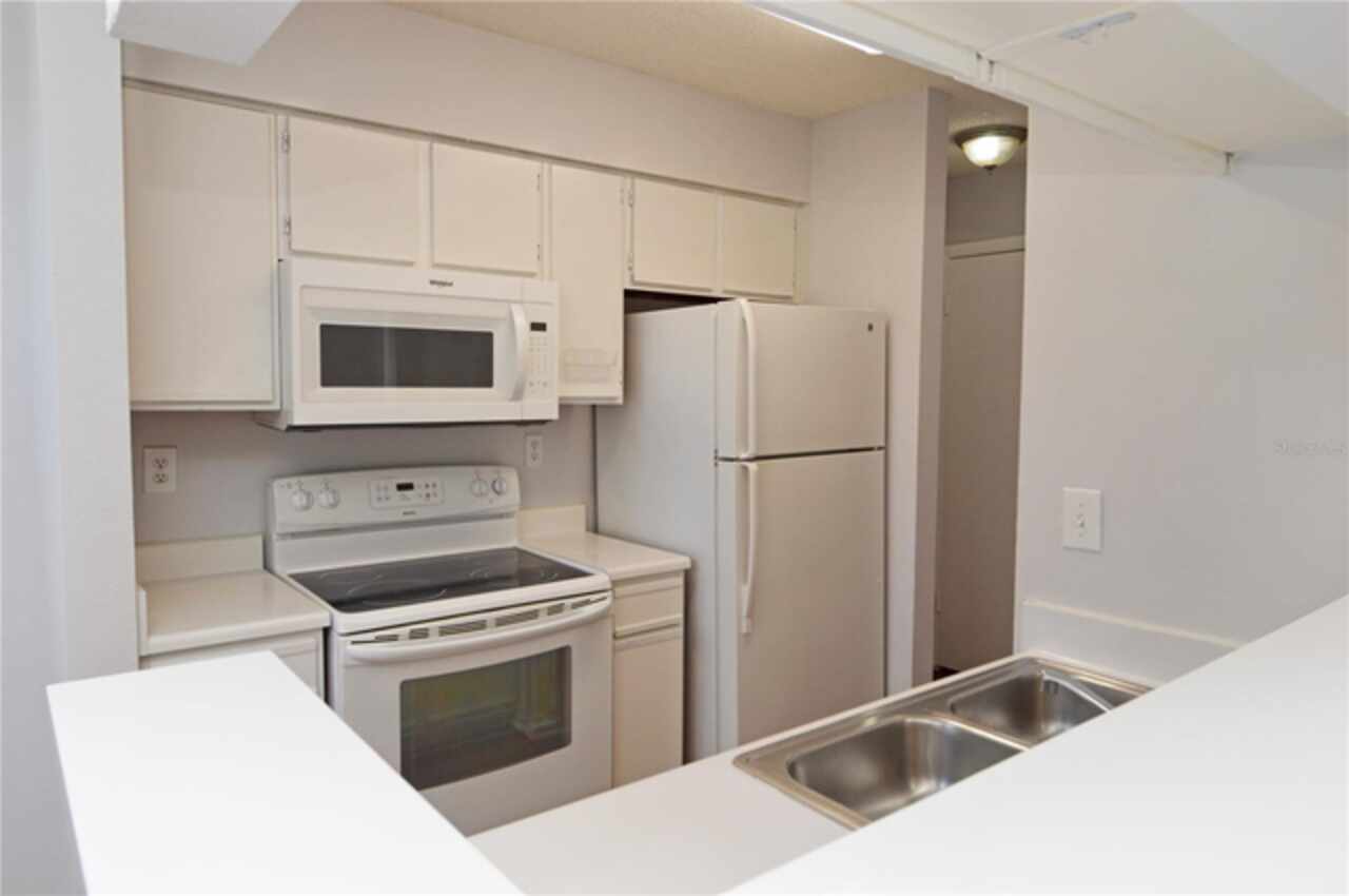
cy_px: 448
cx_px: 674
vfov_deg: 59.4
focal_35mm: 21
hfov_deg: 81.3
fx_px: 786
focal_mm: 14
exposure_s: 1/125
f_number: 5.6
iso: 400
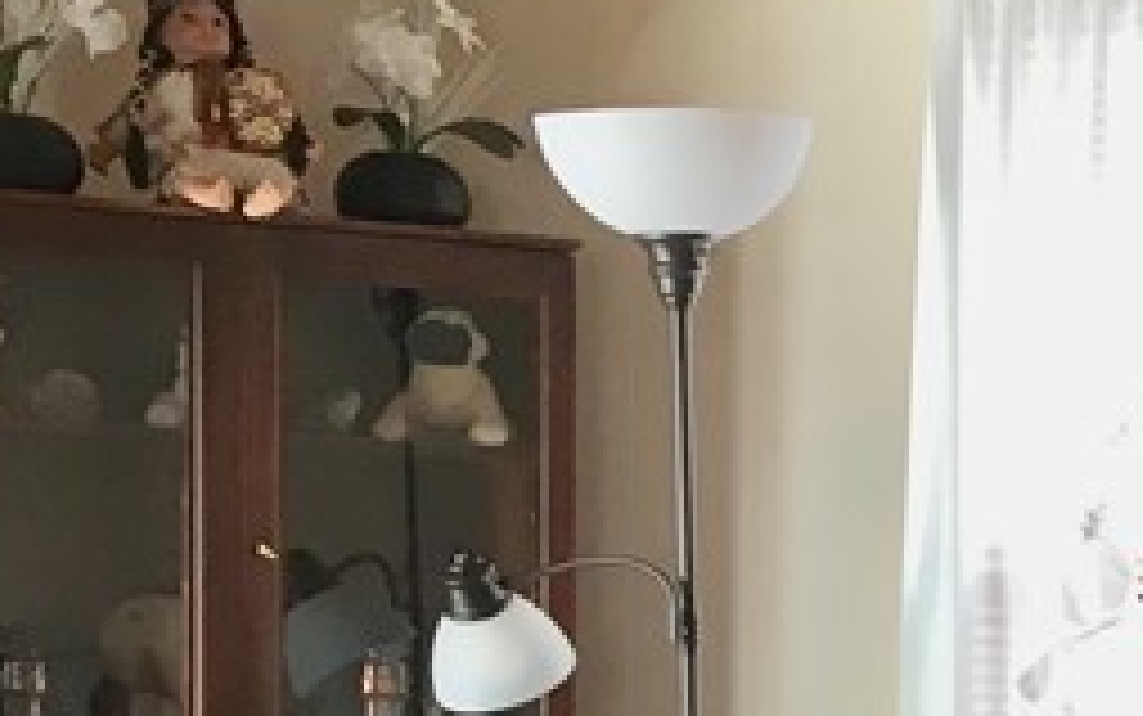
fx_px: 3864
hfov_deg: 15.6
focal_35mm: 124
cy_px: 874
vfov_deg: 10.4
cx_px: 1692
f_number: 2.2
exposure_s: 1/30
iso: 64
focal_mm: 4.15
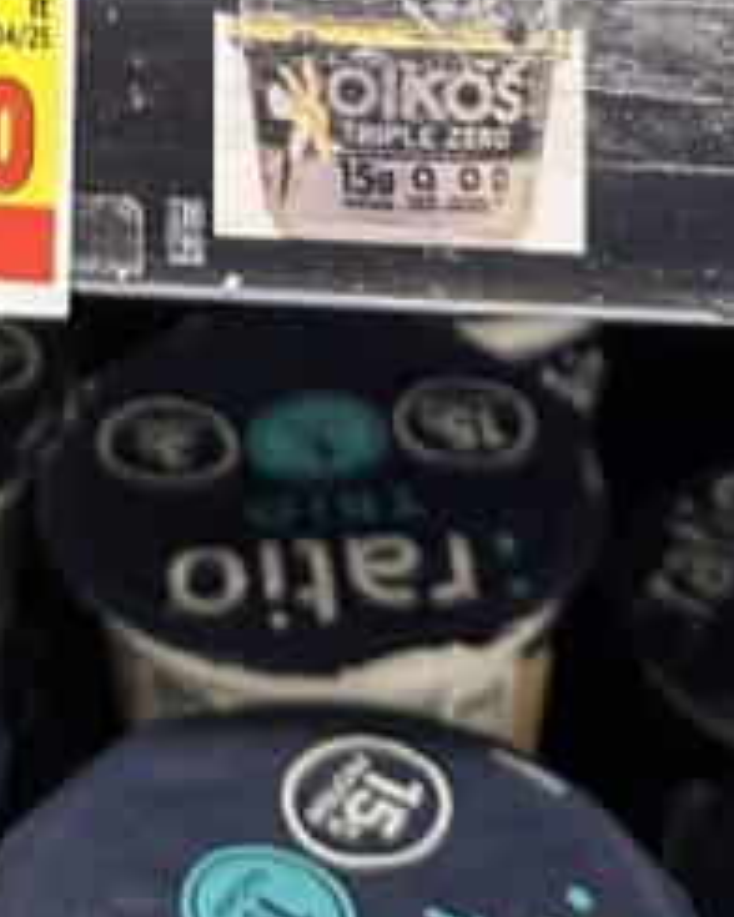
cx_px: 34
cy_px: -659
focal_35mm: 98
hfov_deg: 15.5
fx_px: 2661
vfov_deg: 16.7
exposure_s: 1/60
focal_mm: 6.86
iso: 250
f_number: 1.78
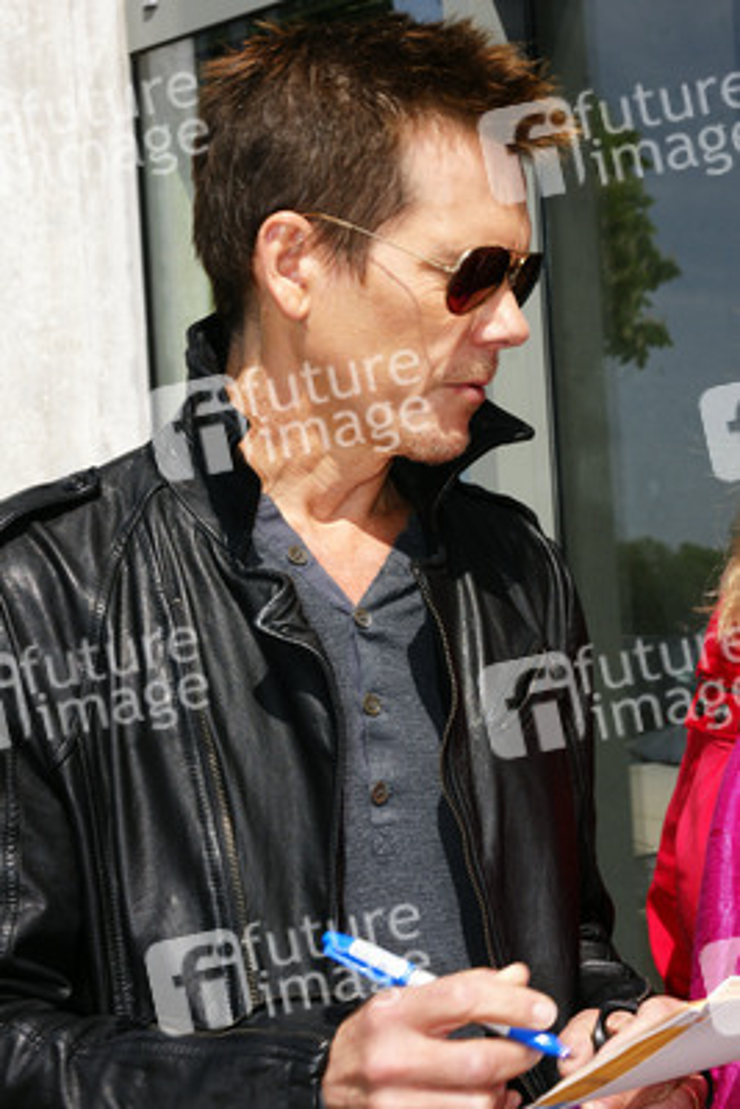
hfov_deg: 16.6
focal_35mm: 82
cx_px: 370
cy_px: 554
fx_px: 2541
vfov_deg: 24.6
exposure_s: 1/200
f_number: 16
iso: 400
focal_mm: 55
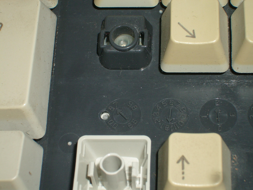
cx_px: 126
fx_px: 767
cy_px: 95
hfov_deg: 18.7
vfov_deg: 14.1
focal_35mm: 105
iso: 80
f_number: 7.7
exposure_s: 1/60
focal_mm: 17.4
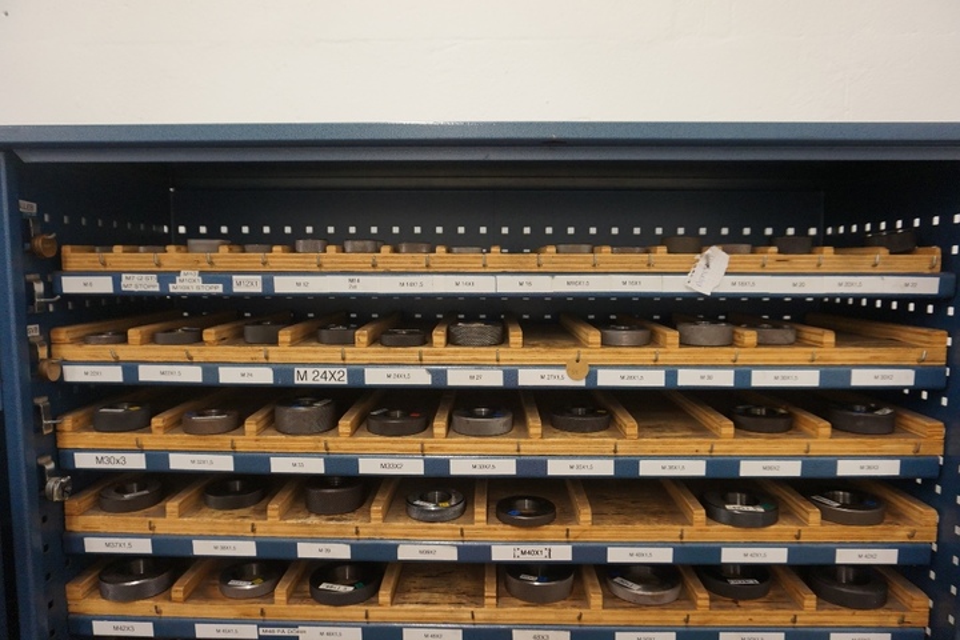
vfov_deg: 53.1
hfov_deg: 73.7
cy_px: 320
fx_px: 640
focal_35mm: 24
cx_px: 480
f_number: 4
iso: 1250
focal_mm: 16
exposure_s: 1/160
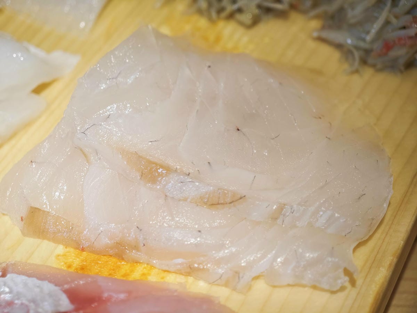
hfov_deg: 26.0
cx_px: 208
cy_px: 156
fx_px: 903
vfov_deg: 19.6
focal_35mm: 75
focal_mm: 12.28
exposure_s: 1/208
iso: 50
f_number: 1.8
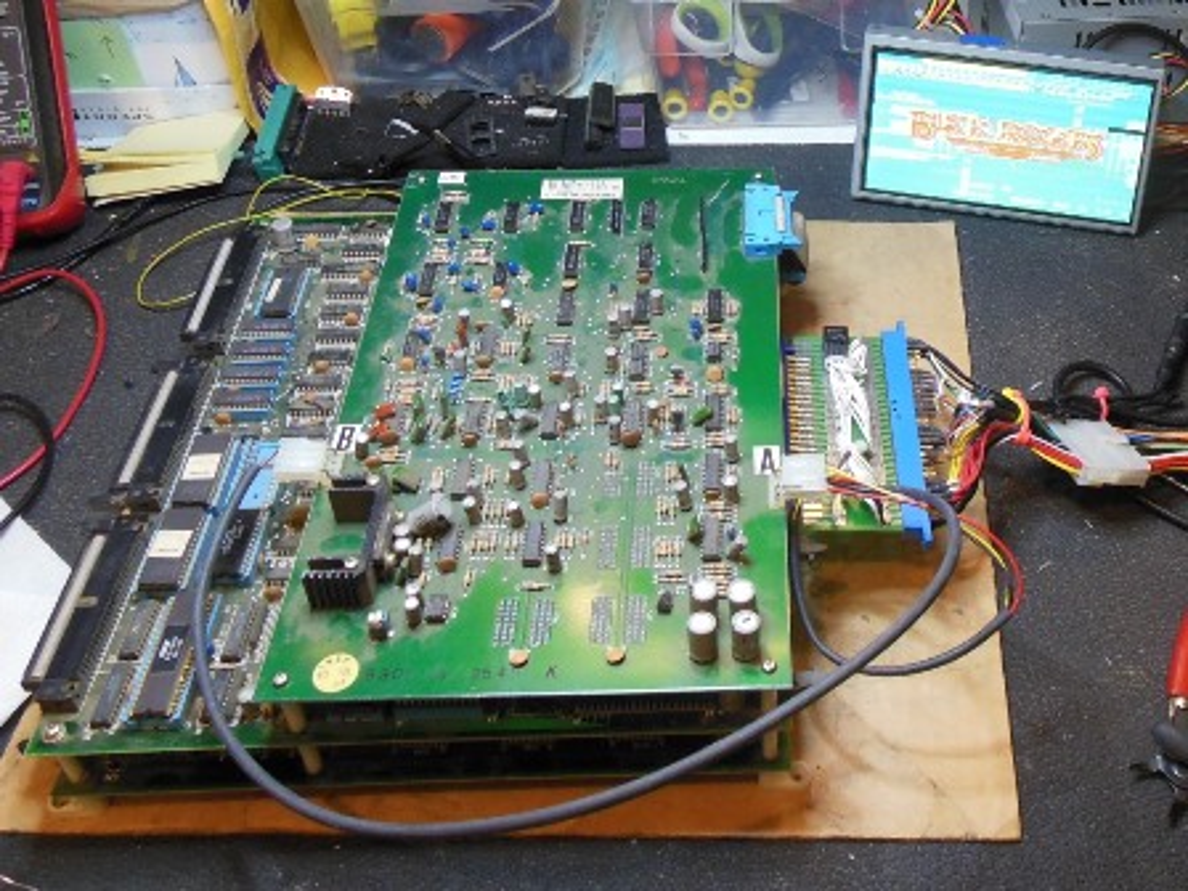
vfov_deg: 54.9
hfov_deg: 69.4
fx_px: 858
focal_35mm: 25
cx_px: 594
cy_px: 446
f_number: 3.2
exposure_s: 1/30
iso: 320
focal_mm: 4.5
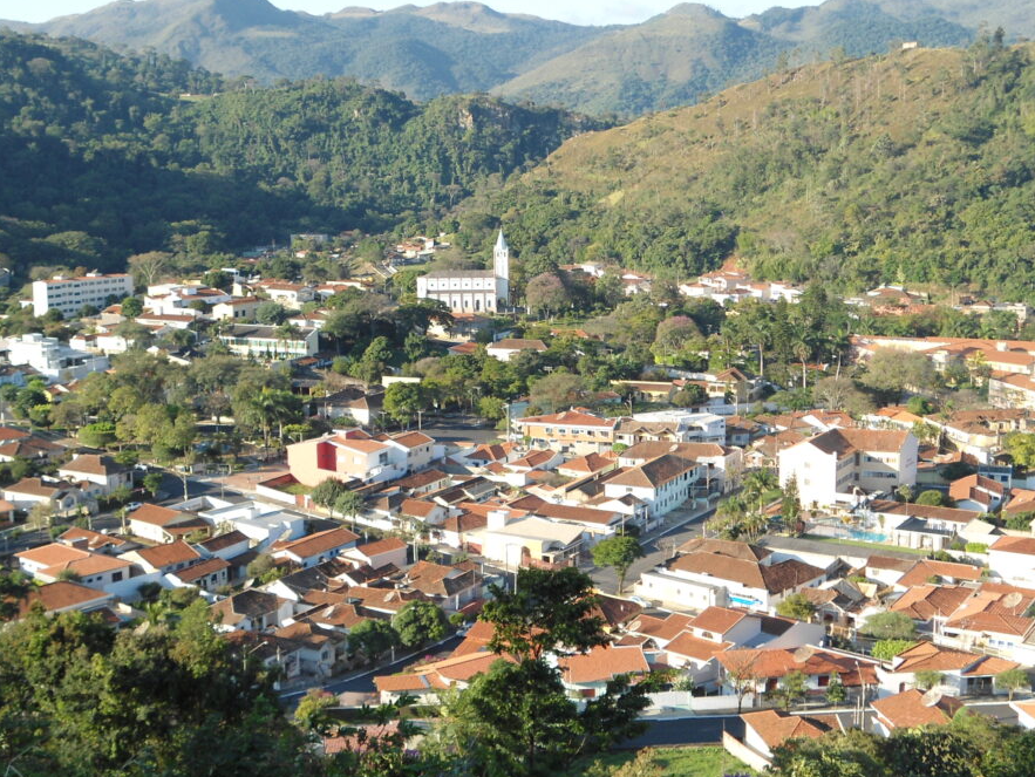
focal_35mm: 51
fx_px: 1525
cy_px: 370
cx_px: 482
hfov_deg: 37.5
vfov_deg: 28.6
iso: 80
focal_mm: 7.9
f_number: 3.5
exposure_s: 1/250
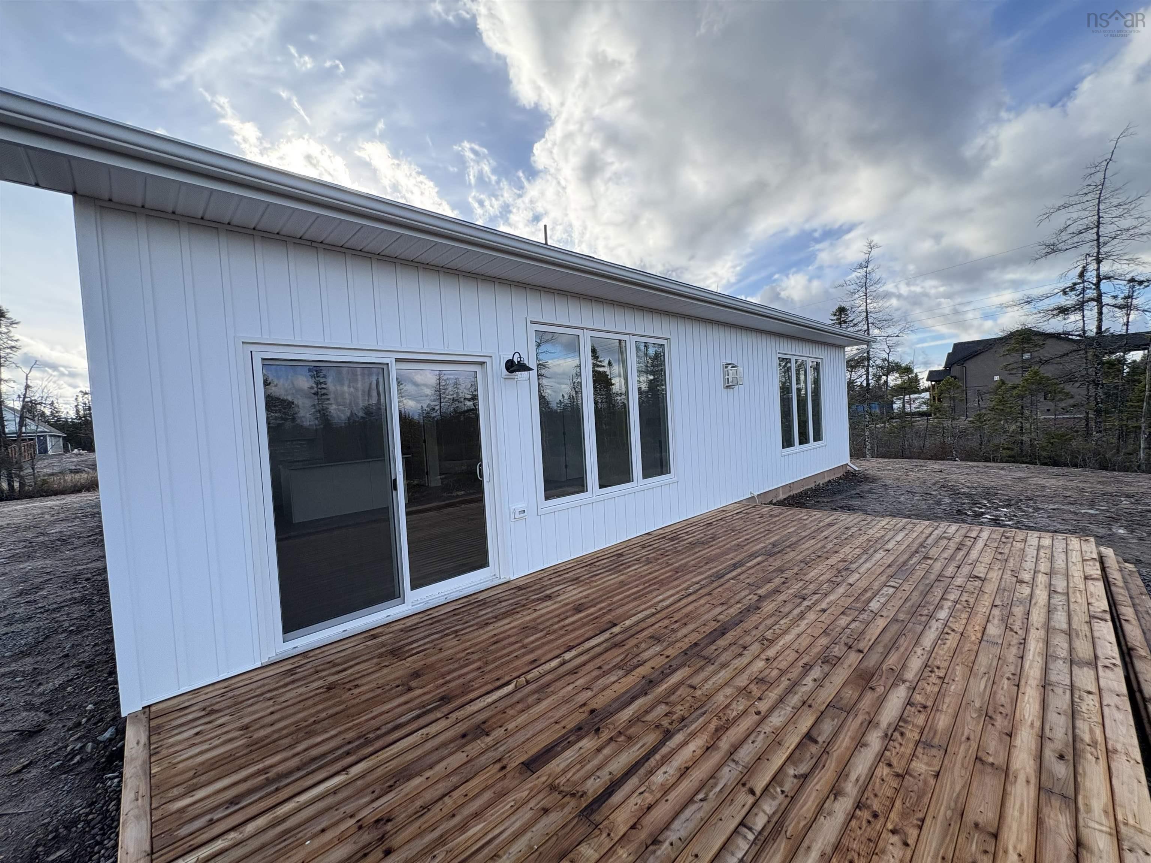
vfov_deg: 85.7
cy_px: 432
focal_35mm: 14
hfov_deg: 102.1
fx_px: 466
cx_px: 576
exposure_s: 1/734
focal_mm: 2.22
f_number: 2.2
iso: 64
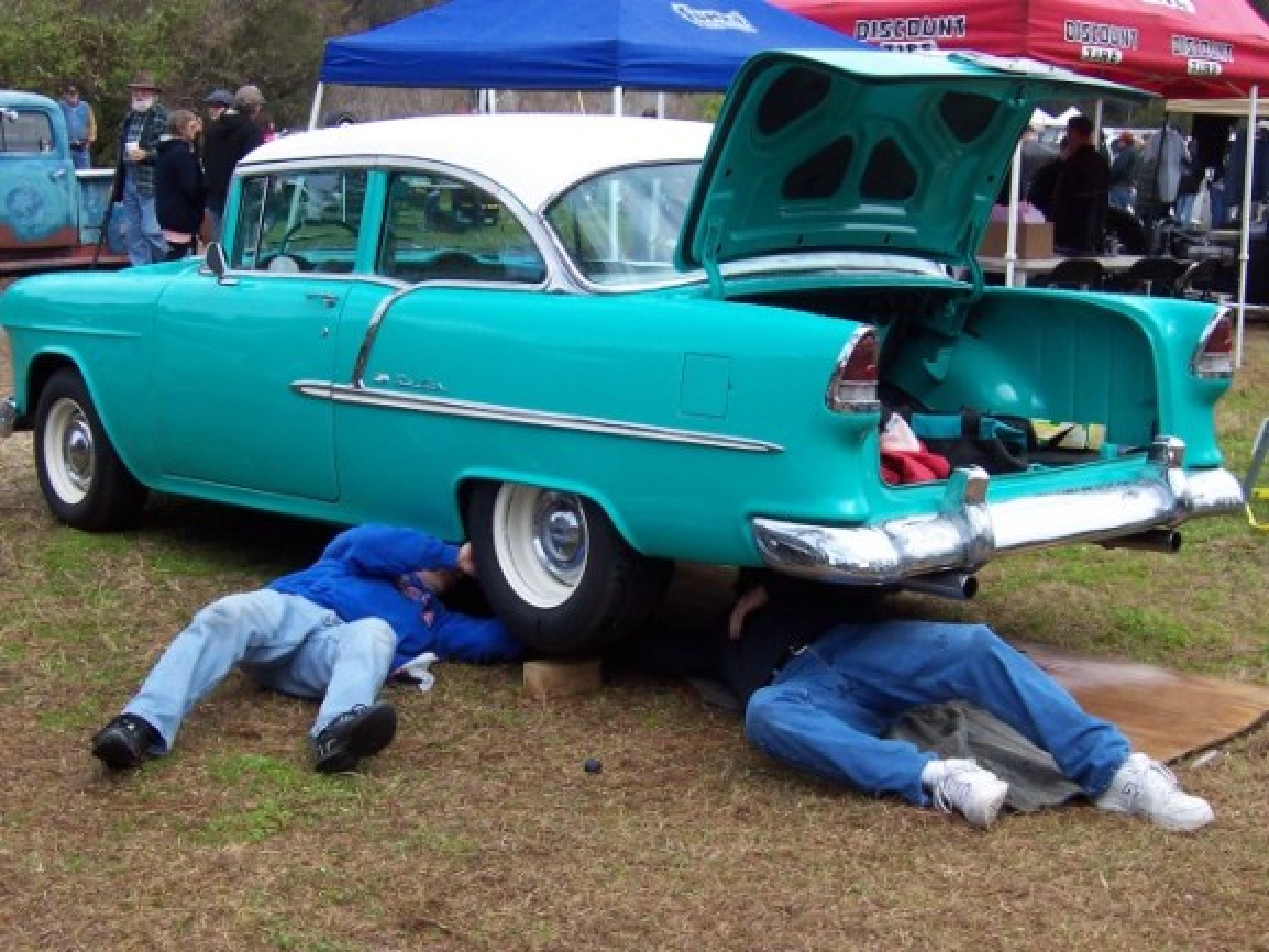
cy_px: 476
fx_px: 2457
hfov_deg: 29.0
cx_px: 634
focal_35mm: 67
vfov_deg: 21.9
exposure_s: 1/350
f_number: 4
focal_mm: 10.4
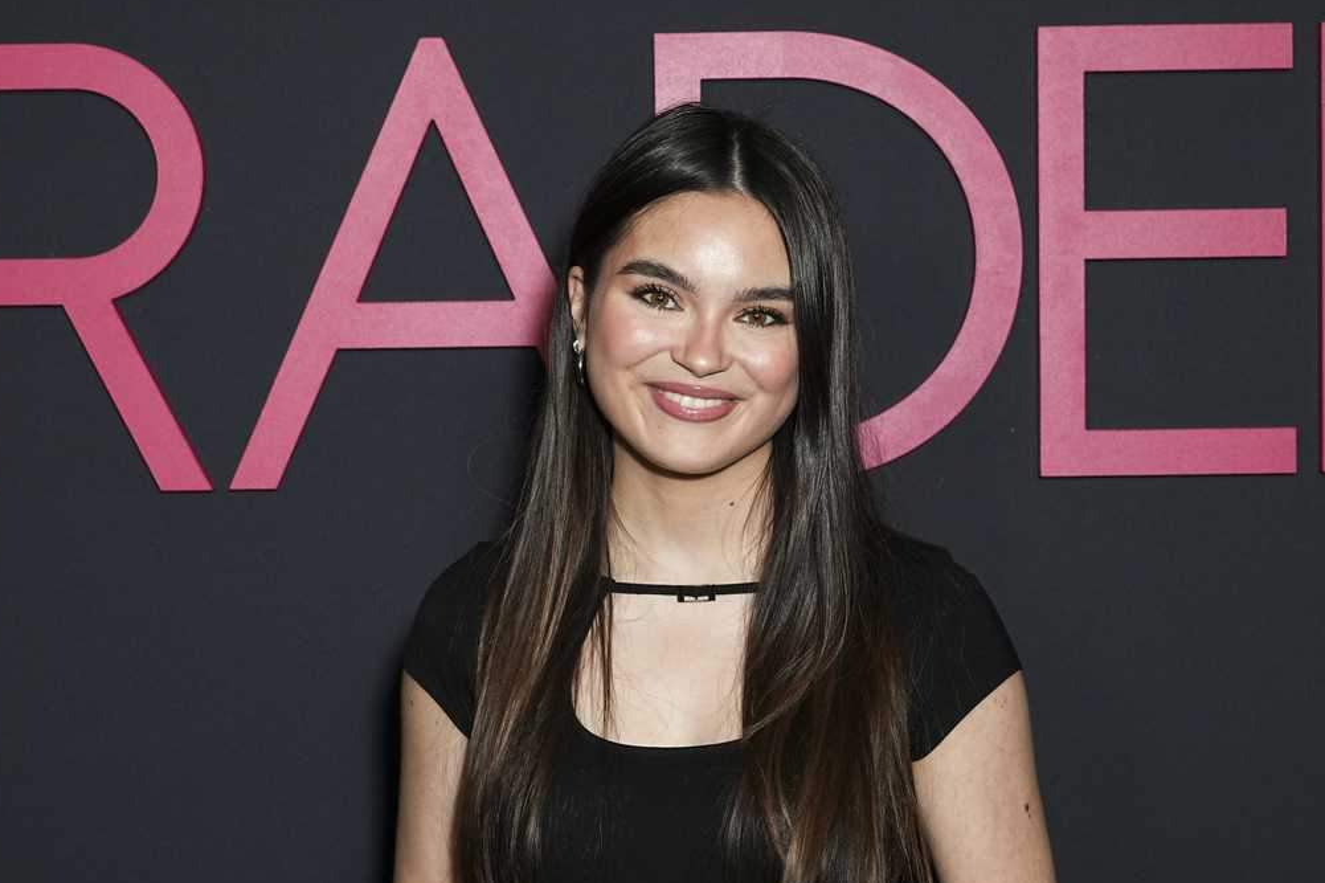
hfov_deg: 27.0
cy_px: 464
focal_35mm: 75
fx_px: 2760
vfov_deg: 18.2
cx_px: 616
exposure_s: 1/200
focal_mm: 45
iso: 800
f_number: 5.6
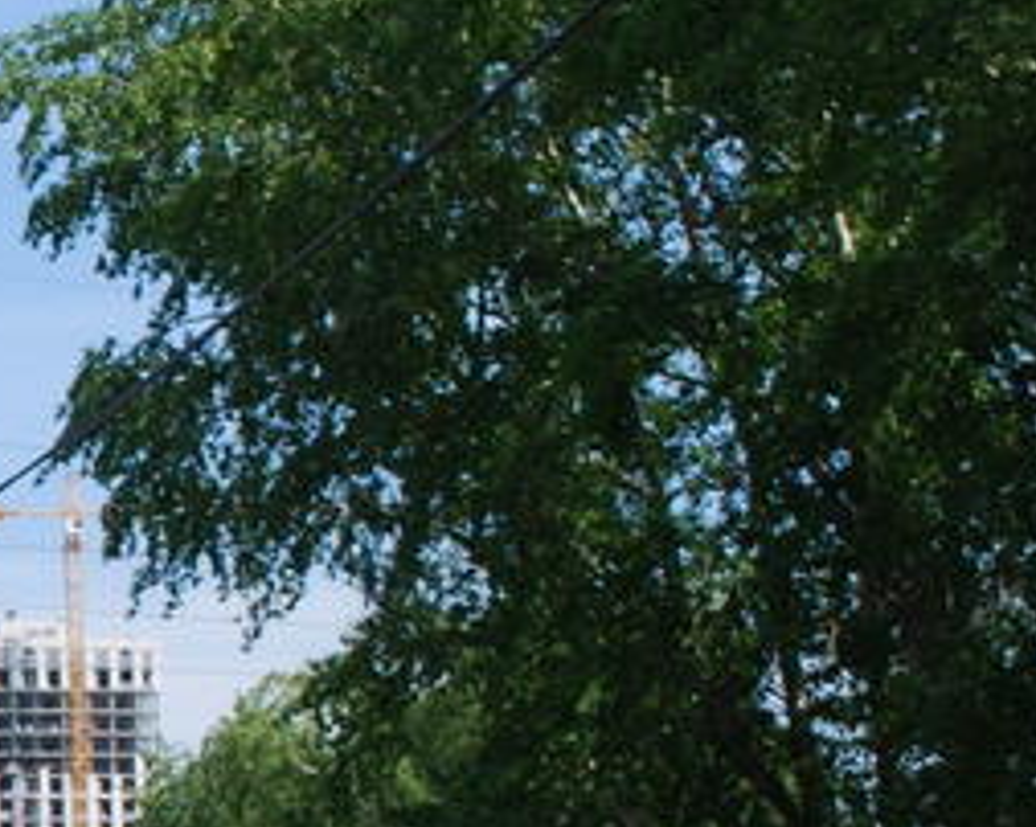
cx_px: -872
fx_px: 4688
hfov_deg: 11.6
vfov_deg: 9.9
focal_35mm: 153
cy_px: 970
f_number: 7.1
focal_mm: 28
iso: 100
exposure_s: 1/200
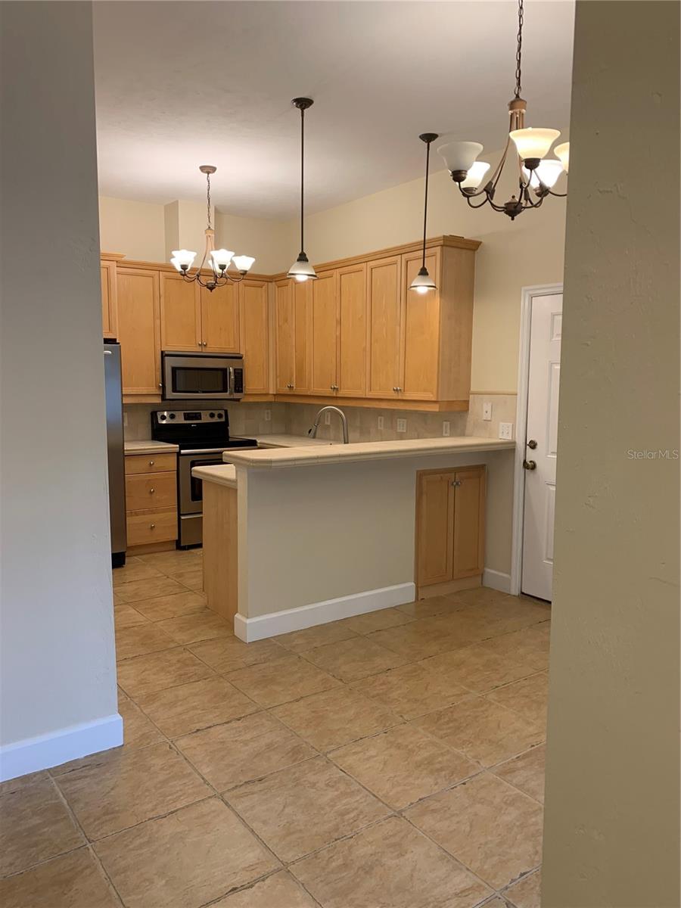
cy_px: 454
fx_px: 682
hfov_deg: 53.1
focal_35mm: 26
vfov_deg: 67.3
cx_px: 340
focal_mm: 4.25
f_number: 1.8
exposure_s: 1/60
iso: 50
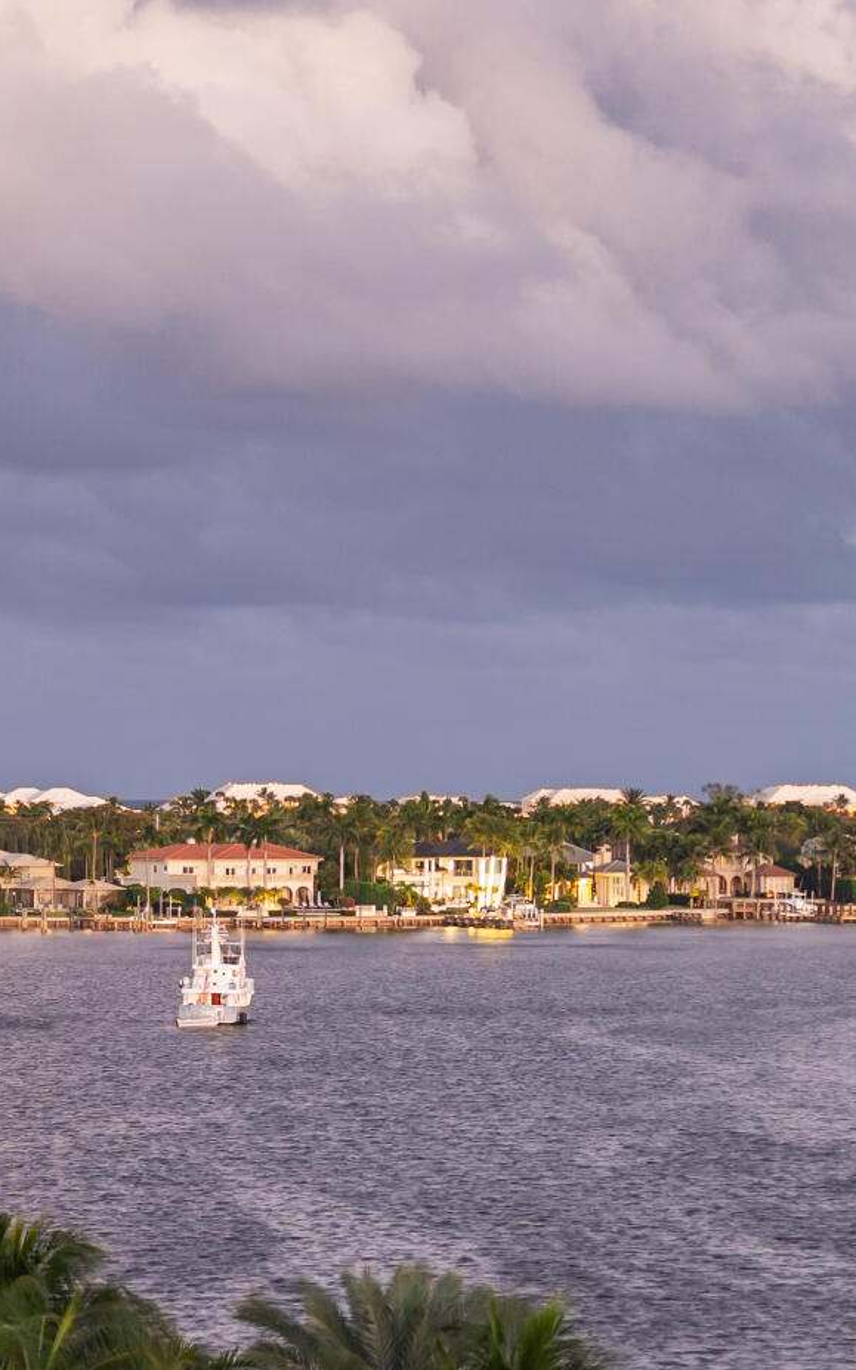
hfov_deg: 7.9
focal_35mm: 165
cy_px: 862
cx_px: 154
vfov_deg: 12.7
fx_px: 6162
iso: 400
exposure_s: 1/1.25
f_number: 1.6
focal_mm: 50
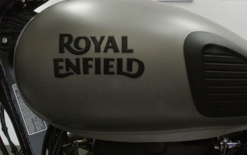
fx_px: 242
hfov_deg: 54.0
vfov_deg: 35.3
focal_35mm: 36
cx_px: 125
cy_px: 75
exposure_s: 1/15
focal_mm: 10
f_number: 3.5
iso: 1400
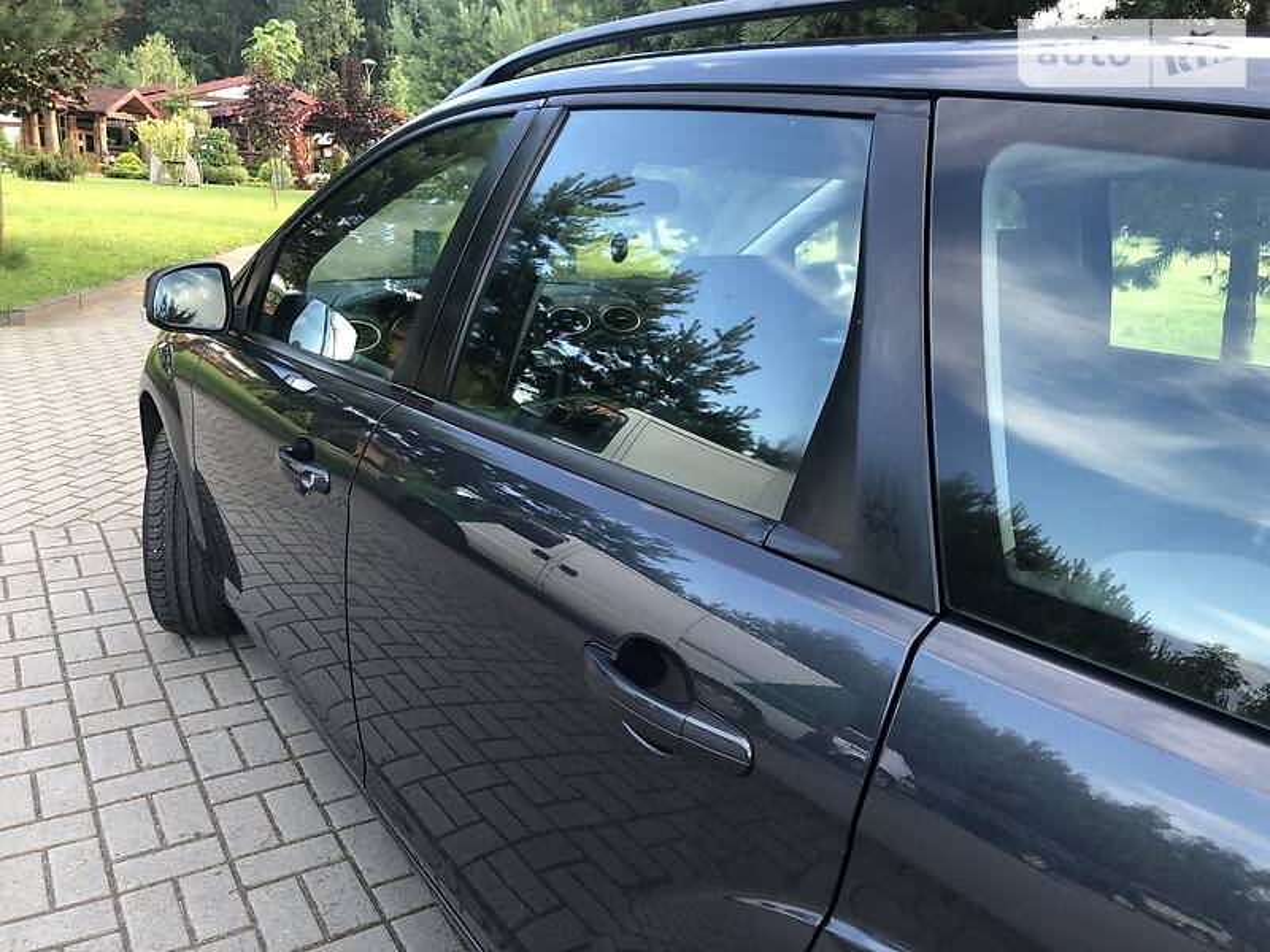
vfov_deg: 49.7
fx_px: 1027
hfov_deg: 63.4
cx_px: 635
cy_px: 476
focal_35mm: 28
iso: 64
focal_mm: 4
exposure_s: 1/120
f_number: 1.8
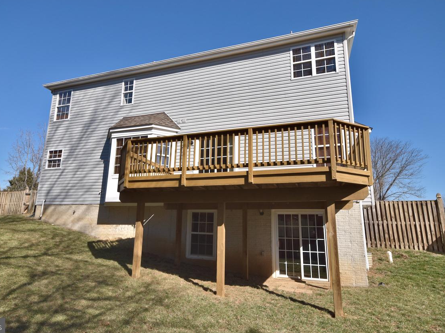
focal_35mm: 22
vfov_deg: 62.1
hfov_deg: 77.4
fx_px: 277
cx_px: 206
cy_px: 166
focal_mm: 13
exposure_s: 1/500
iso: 400
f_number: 11
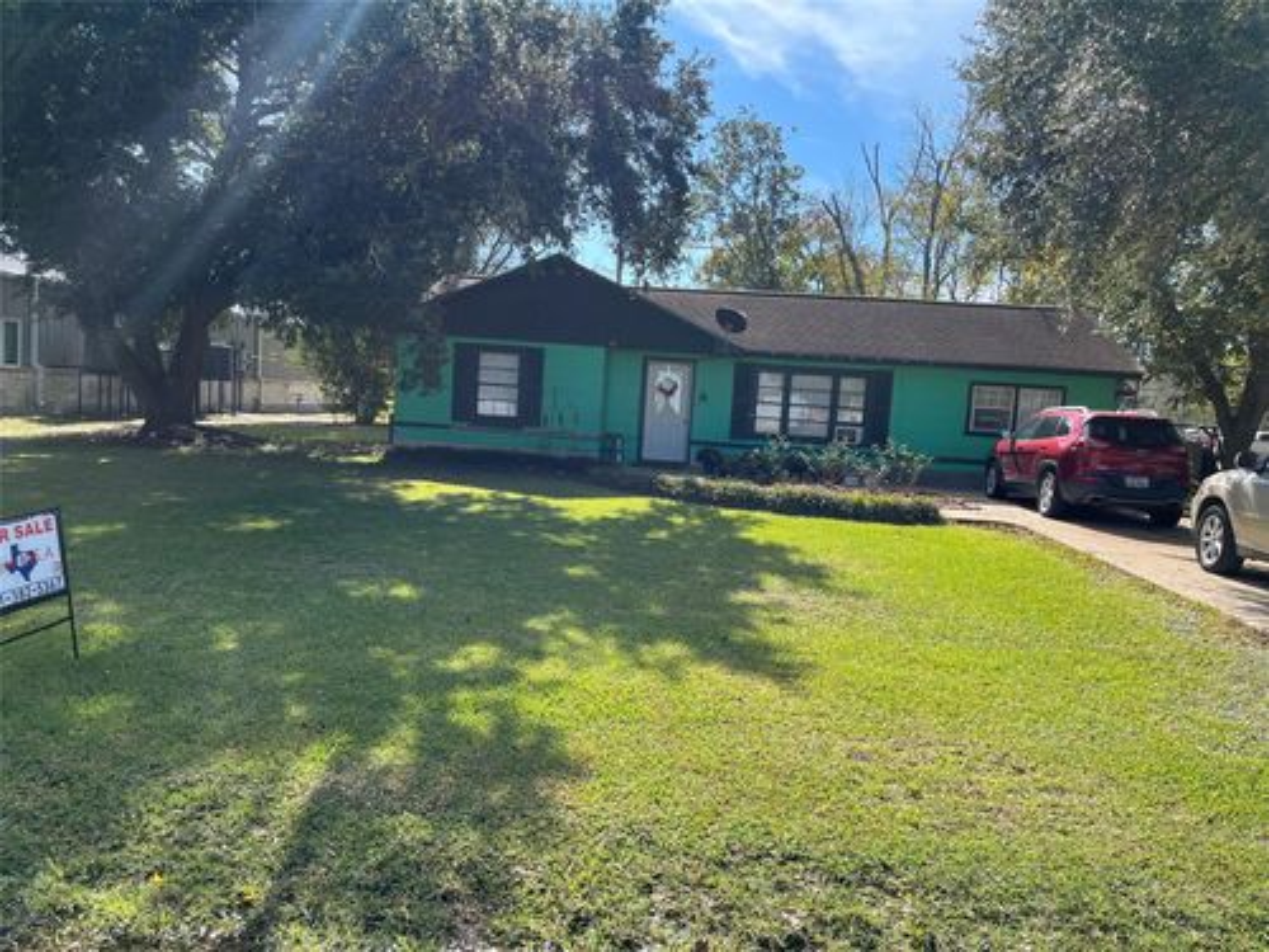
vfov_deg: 53.1
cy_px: 476
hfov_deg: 67.3
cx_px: 634
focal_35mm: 26
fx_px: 953
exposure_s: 1/1721
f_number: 1.6
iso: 50
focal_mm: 5.1
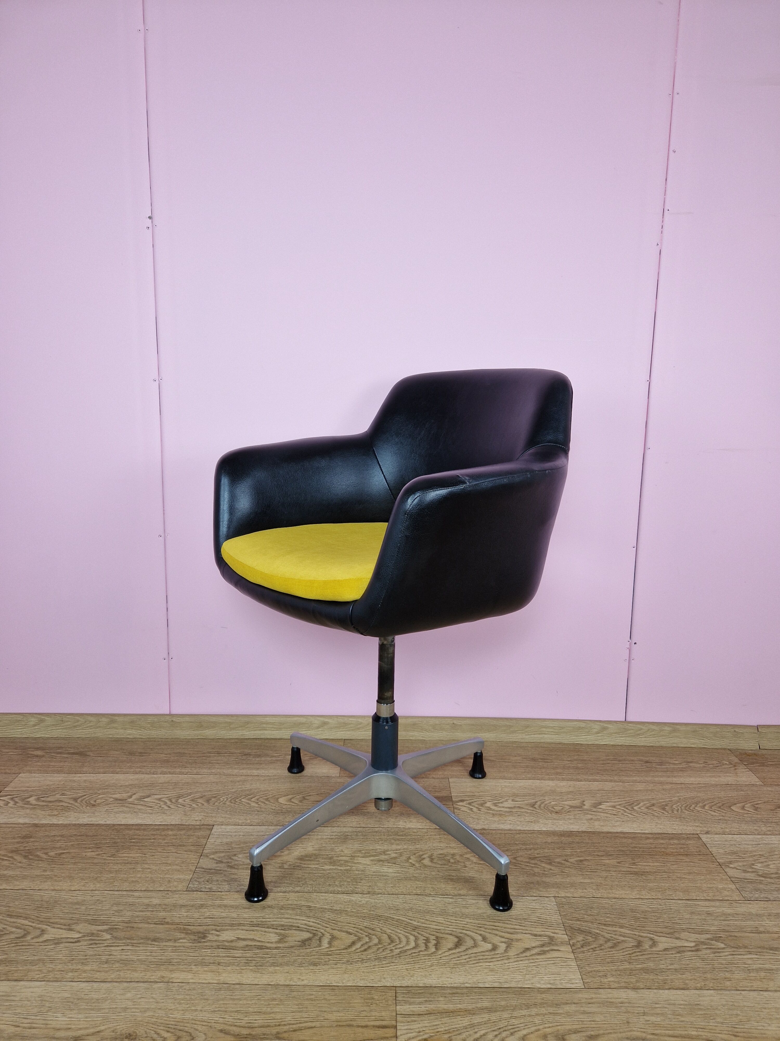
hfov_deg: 58.9
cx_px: 390
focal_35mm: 23
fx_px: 691
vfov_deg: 73.9
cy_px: 520
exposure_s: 1/241
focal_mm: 5.4
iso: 50
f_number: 1.8
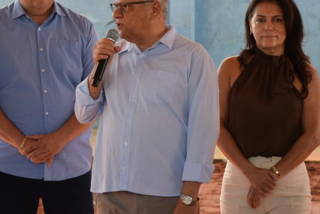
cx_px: 105
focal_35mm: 171
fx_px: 1521
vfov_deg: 8.1
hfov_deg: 12.0
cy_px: 58
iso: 400
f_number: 4.5
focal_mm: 65
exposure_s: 1/320
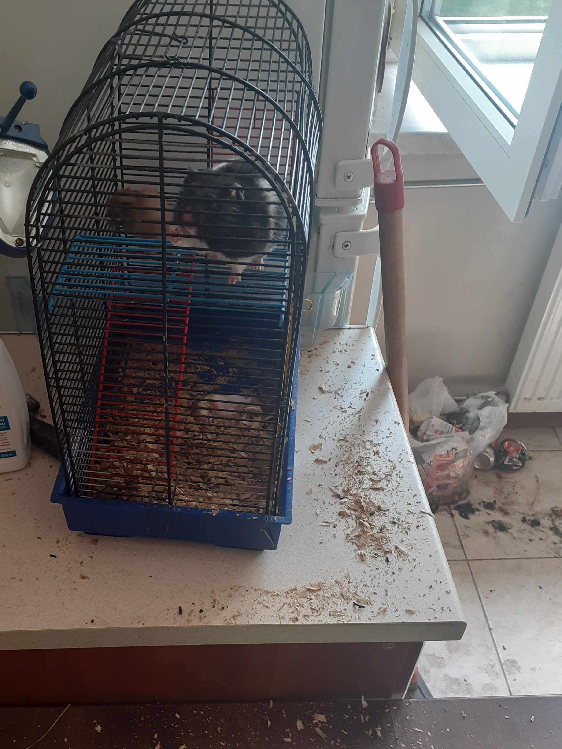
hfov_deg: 51.4
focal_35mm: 27
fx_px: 584
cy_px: 374
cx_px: 281
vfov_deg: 65.3
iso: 50
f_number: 1.9
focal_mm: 3.6
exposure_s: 1/50
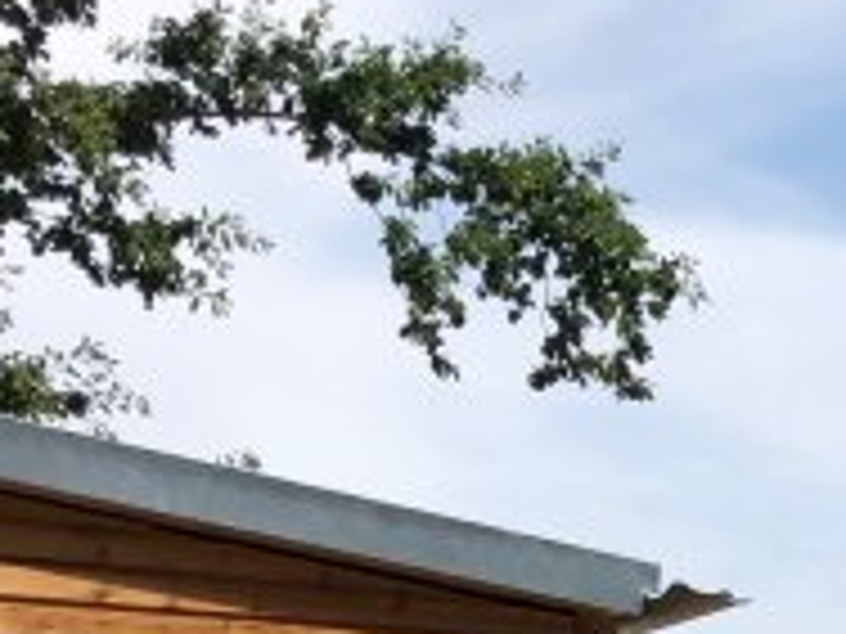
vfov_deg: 11.5
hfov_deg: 15.6
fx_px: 2908
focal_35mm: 119
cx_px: 1170
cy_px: 1142
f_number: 1.8
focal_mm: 3.99
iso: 20
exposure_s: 1/2000
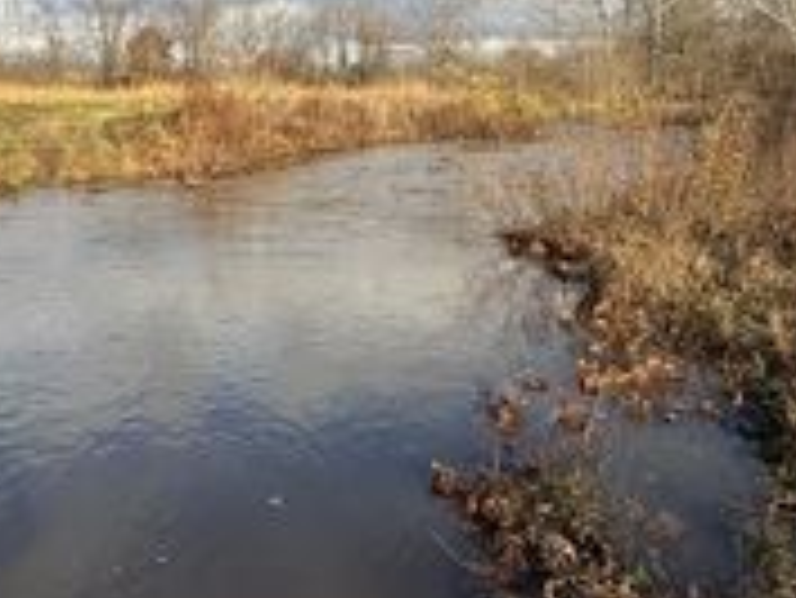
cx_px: 394
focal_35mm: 34
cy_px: 70
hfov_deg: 53.9
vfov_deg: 39.1
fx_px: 782
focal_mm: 2.22
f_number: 2.2
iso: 50
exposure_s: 1/1961
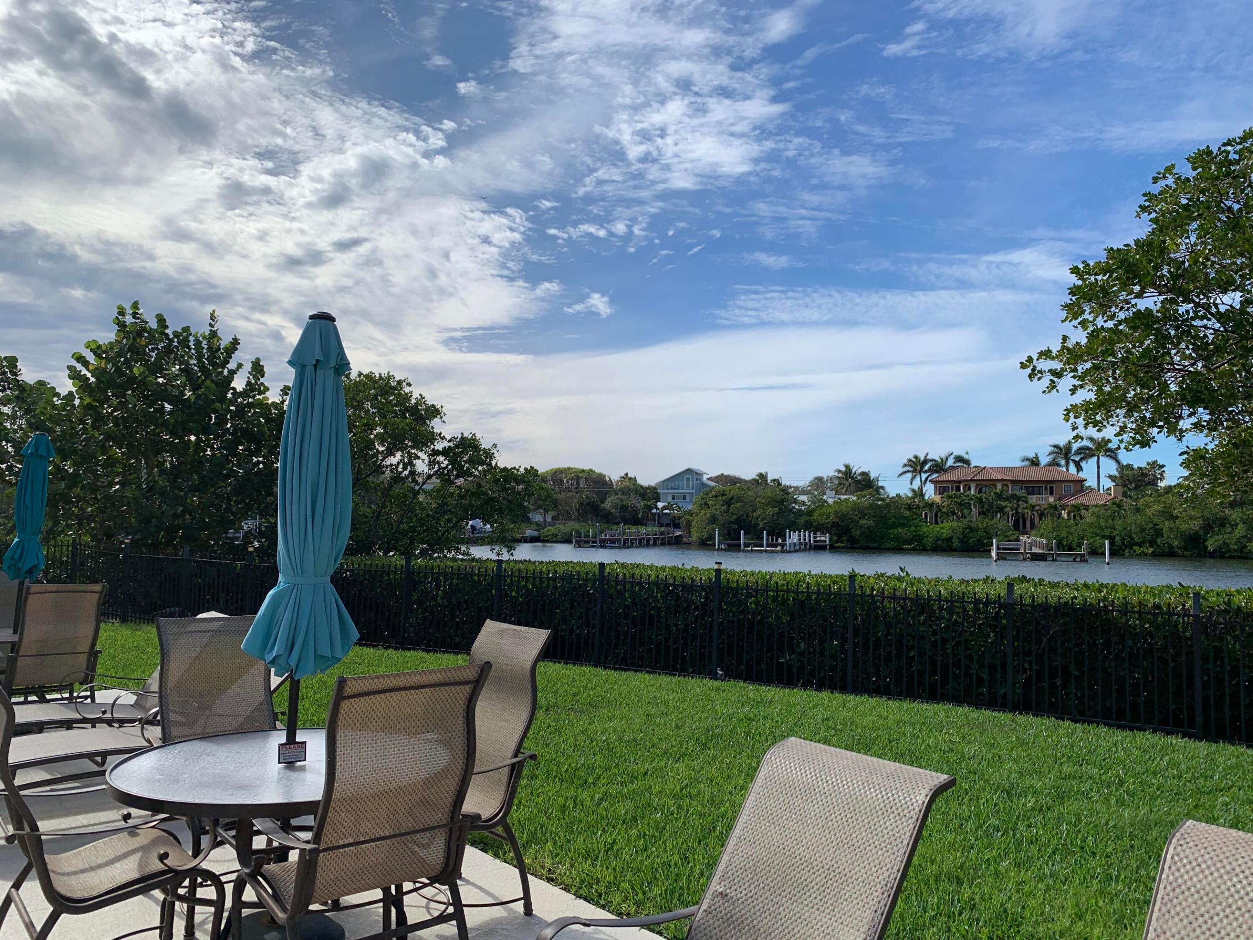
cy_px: 470
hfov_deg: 67.3
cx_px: 626
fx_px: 941
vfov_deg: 53.1
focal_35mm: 26
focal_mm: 4.25
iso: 25
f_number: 1.8
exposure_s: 1/4464
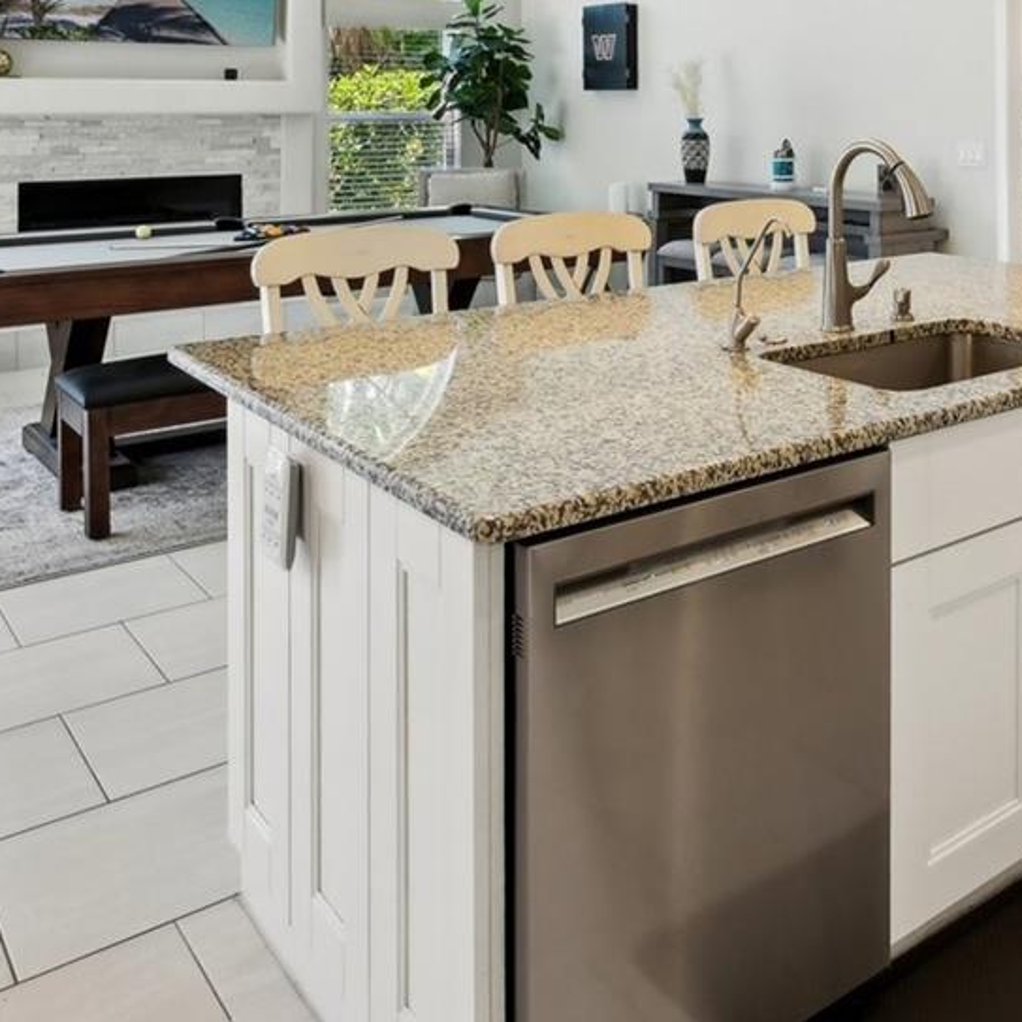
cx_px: 792
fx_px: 1169
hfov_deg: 45.2
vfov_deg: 43.1
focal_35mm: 35
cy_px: 97
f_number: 8
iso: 400
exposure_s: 1/80
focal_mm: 14
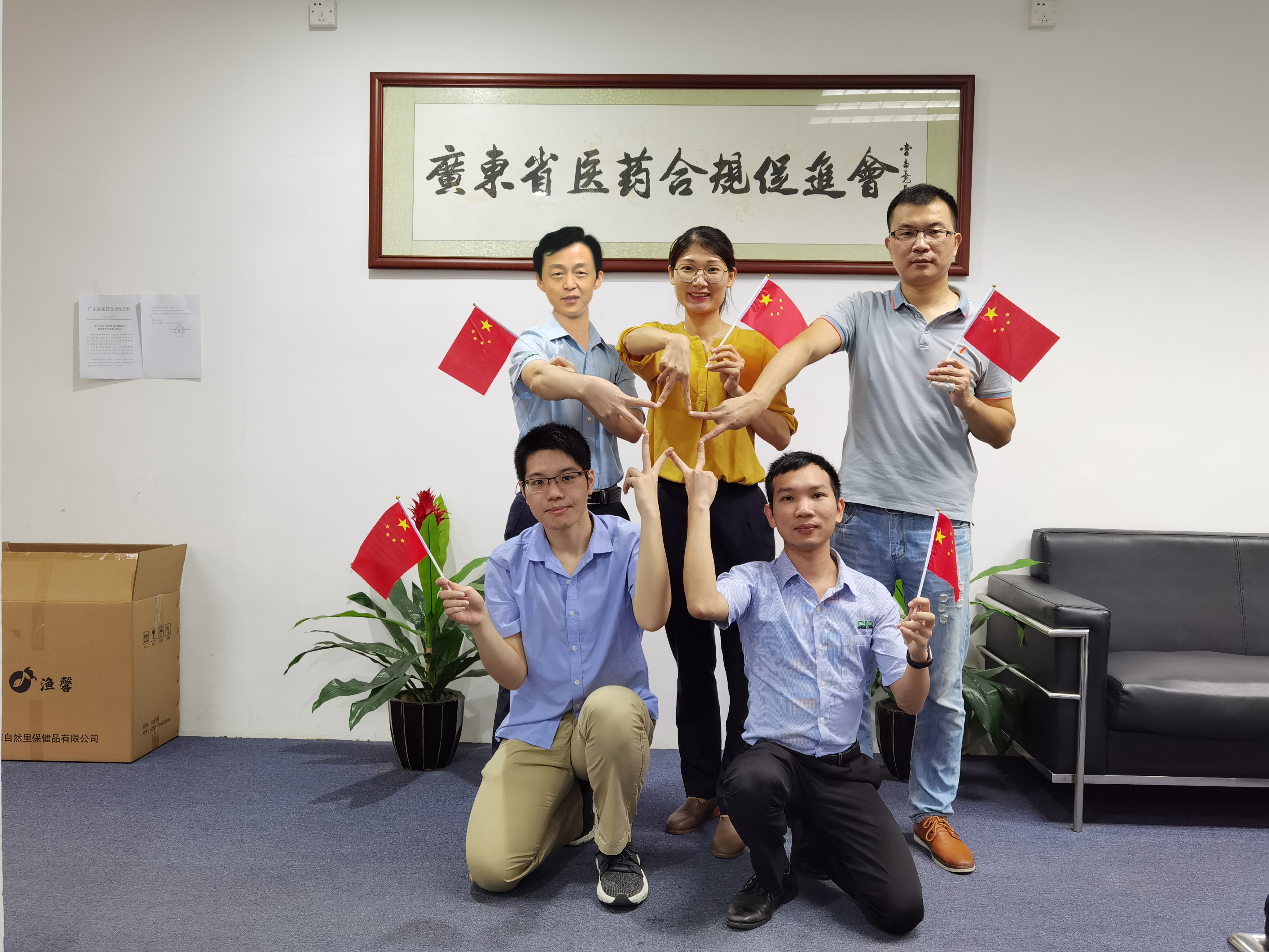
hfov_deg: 60.0
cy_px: 476
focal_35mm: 30
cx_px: 634
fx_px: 1100
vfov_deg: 46.8
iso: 400
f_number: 1.9
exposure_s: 1/50
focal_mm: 6.71
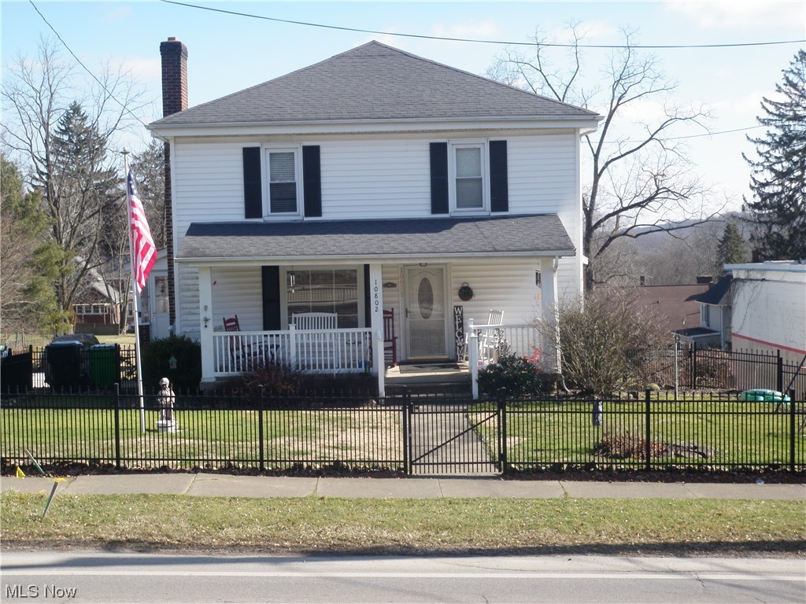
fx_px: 1327
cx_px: 403
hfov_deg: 33.8
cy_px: 302
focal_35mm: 57
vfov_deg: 25.7
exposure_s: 1/125
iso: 50
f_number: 5
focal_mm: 10.34
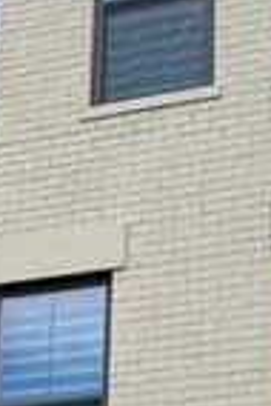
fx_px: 1318
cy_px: 593
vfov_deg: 16.1
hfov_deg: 11.6
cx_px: 9
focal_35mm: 117
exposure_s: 1/966
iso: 80
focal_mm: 6.76
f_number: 1.78
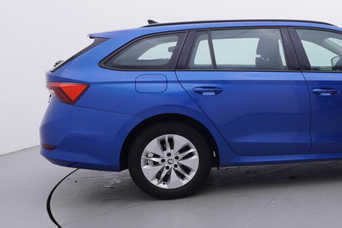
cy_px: 100
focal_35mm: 47
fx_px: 447
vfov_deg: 28.6
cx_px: 320
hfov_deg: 38.4
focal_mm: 15
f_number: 5
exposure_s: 1/80
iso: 200
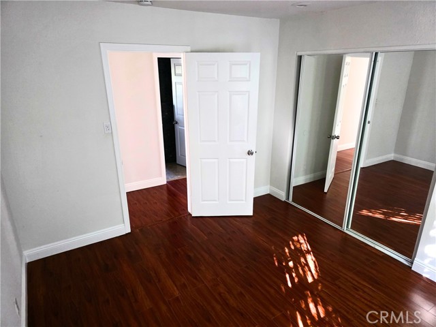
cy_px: 164
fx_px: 290
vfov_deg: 58.9
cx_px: 218
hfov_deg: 73.9
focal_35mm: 23
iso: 1250
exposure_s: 1/60
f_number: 1.7
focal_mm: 6.3
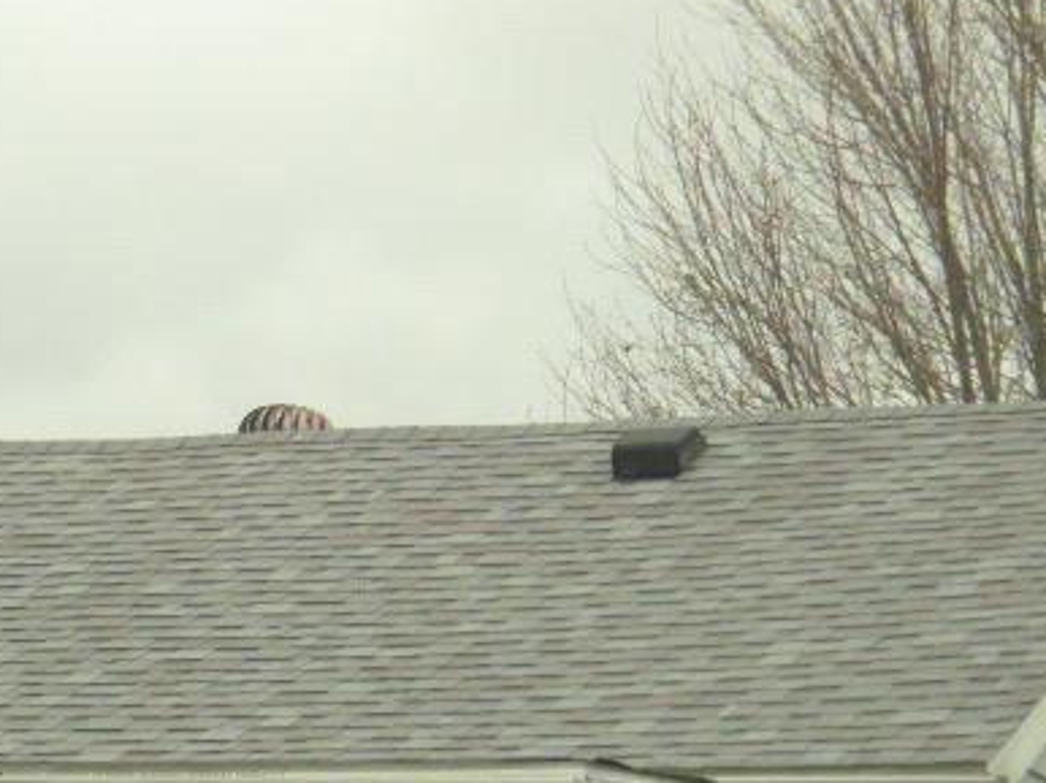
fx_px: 5013
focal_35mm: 166
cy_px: 534
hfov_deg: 11.9
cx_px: 241
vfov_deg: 8.9
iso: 800
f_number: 5.7
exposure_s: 1/500
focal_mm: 18
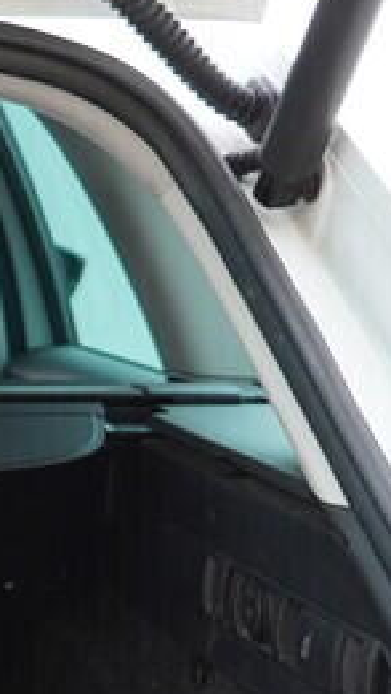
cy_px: 868
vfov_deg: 14.0
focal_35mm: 148
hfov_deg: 7.5
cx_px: -614
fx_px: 2725
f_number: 2.8
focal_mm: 24
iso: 250
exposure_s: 1/40
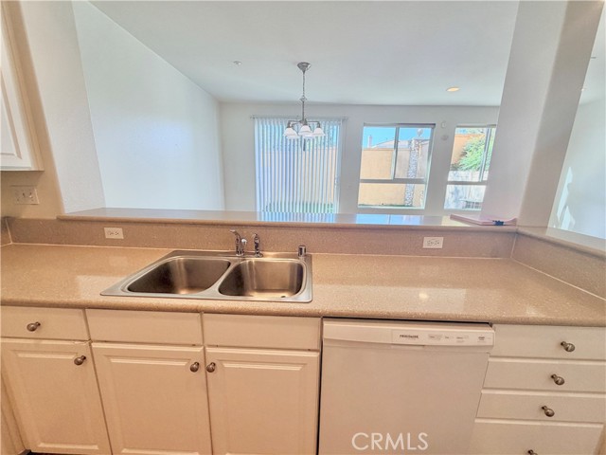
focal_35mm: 14
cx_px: 303
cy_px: 228
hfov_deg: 102.1
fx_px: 245
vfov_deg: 85.7
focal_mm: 2.22
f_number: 2.2
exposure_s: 1/120
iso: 125
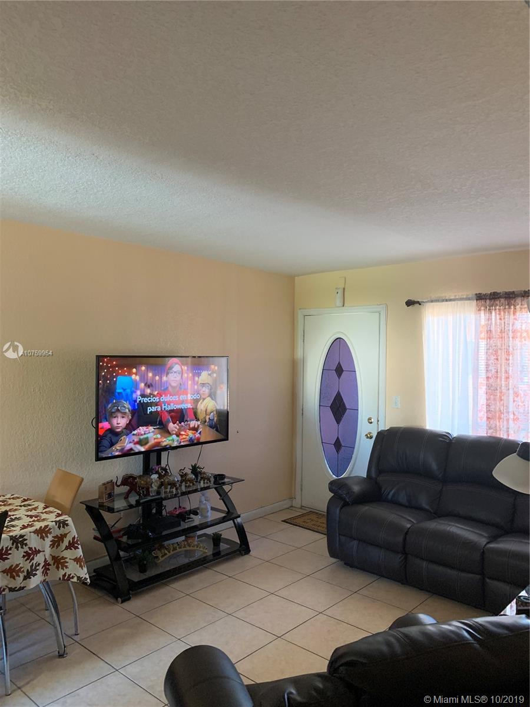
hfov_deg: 53.1
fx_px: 531
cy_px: 354
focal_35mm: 26
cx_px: 265
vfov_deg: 67.3
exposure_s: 1/59
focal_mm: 4.25
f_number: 1.8
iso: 400
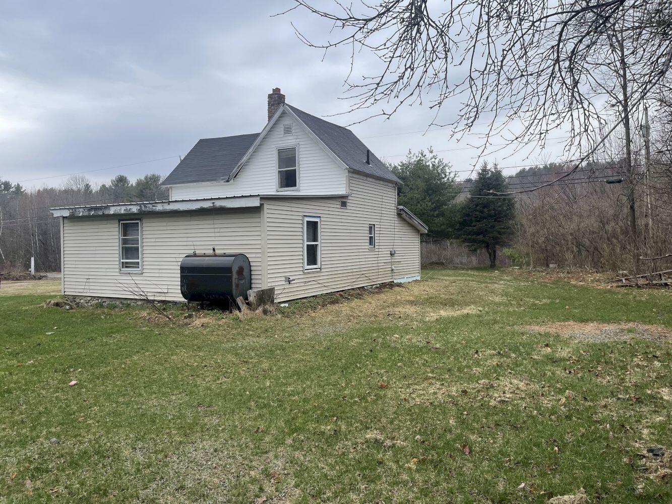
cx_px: 336
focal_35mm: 25
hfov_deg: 69.4
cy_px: 252
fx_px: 485
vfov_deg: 54.9
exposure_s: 1/2247
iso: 32
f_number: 1.6
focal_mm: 5.1
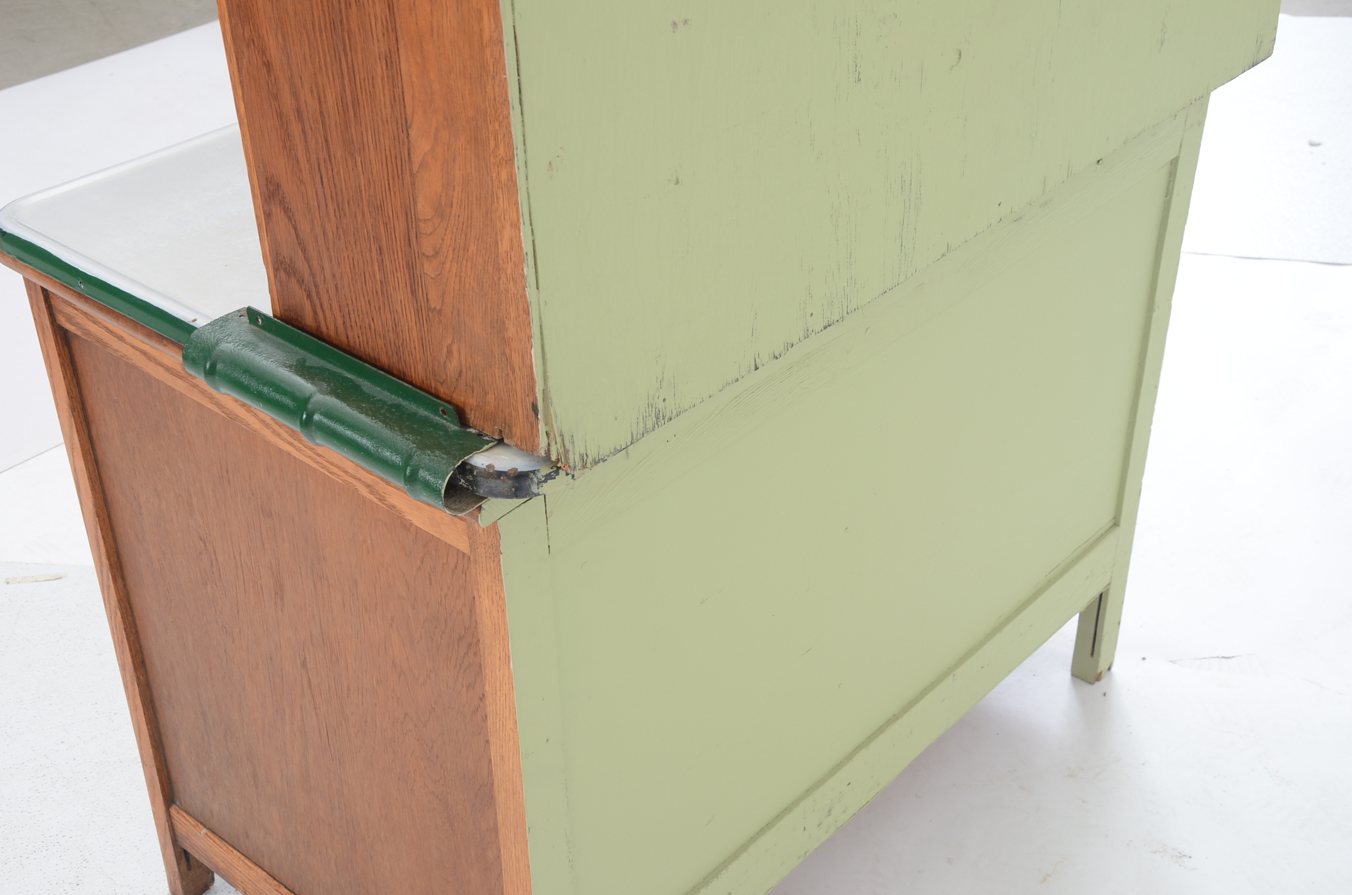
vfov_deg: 28.0
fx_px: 1799
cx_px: 676
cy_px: 448
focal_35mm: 48
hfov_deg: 41.2
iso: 400
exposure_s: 1/80
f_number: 8
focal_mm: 32
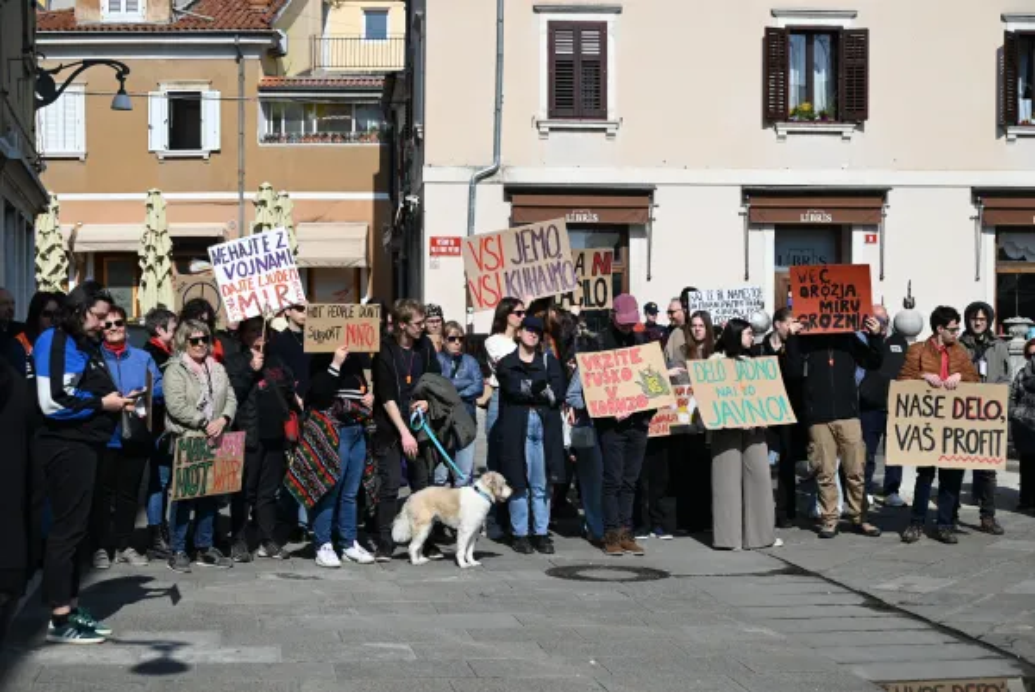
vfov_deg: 23.4
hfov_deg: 34.5
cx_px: 518
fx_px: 1669
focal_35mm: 58
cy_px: 346
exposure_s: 1/800
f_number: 5.6
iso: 100
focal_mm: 58
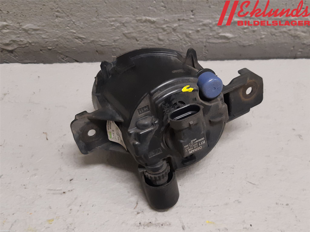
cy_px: 116
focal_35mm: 26
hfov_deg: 67.3
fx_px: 233
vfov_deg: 53.1
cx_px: 155
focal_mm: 3.93
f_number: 1.7
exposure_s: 1/50
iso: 200
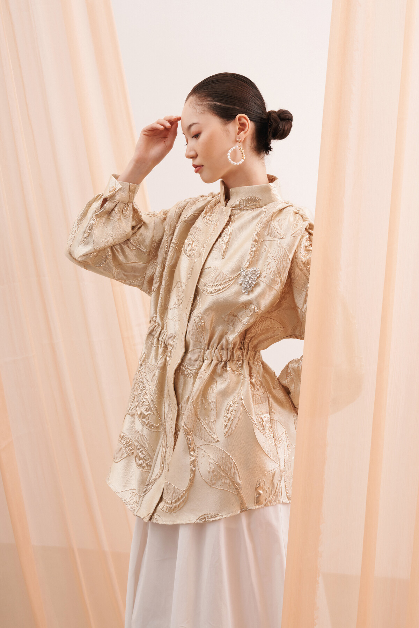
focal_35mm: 56
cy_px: 314
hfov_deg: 24.2
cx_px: 210
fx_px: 978
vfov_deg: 35.6
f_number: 11
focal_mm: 56
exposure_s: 1/160
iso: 400
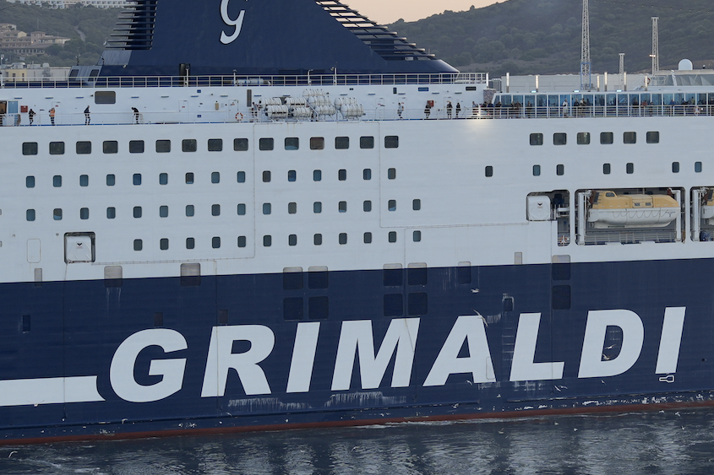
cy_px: 154
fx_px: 3549
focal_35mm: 179
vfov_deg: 7.7
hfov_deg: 11.5
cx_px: 450
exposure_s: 1/125
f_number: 4
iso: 100
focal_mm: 63
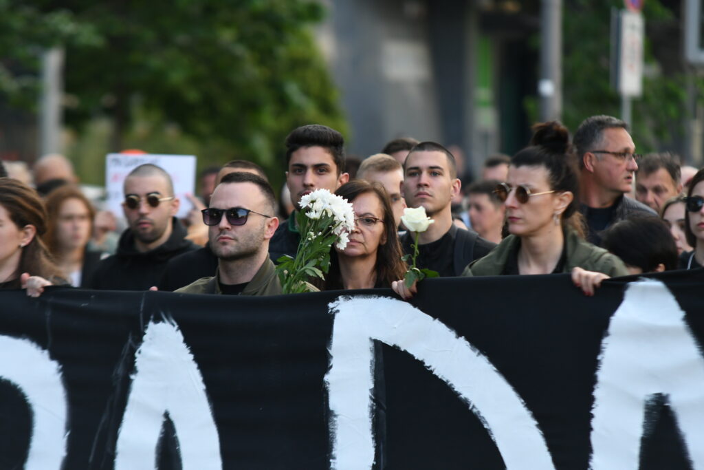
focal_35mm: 300
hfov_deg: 6.9
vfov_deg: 4.6
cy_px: 235
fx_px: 5867
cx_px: 352
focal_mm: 200
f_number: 4
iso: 500
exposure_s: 1/500
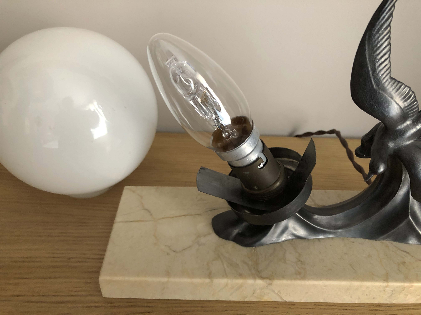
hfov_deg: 63.4
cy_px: 158
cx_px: 210
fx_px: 341
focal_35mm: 28
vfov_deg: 49.7
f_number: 1.8
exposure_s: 1/15
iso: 100
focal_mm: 3.99
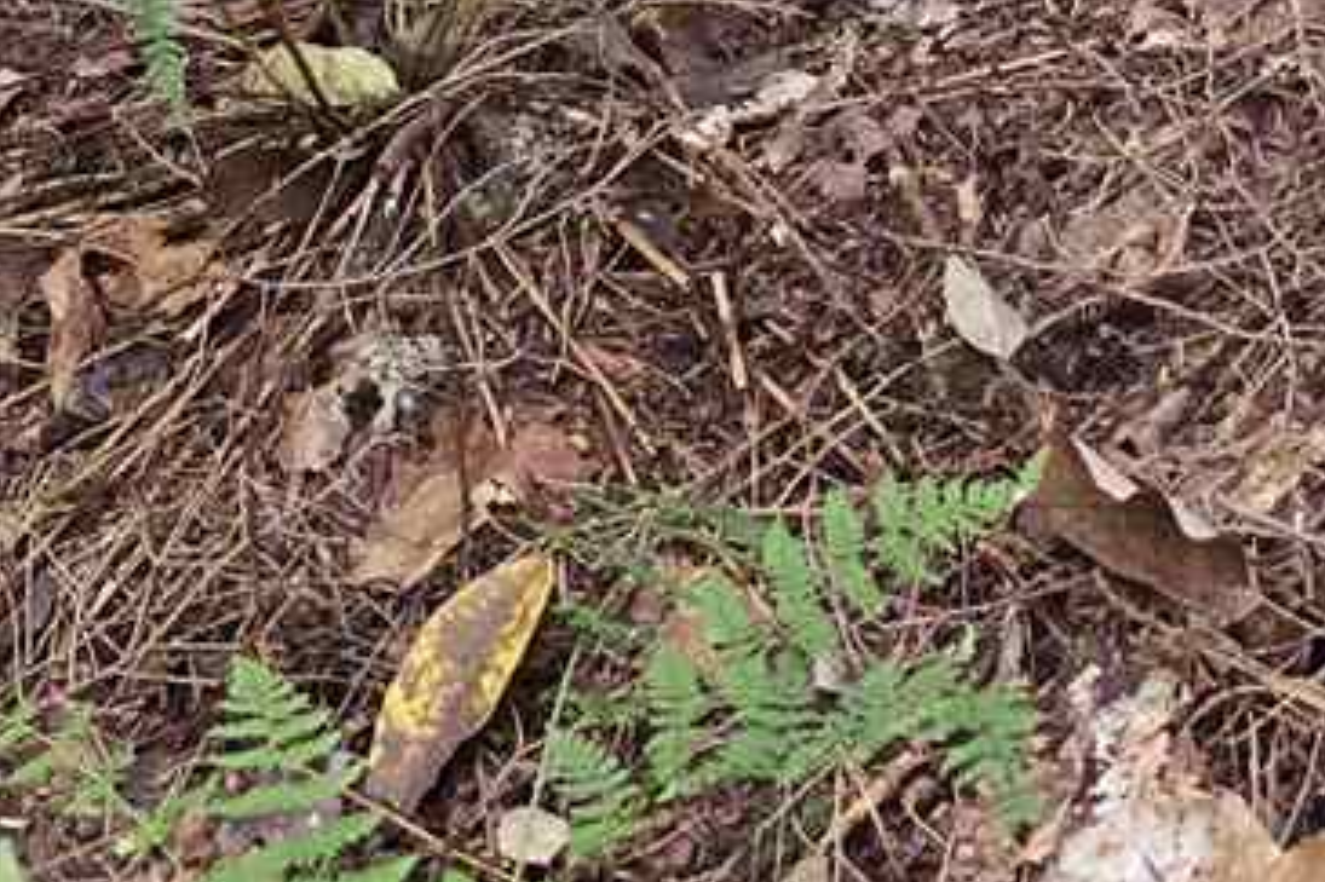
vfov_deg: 7.6
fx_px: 5555
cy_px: -1989
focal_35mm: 151
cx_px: 283
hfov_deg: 13.5
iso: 320
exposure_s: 1/120
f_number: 1.7
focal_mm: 6.3
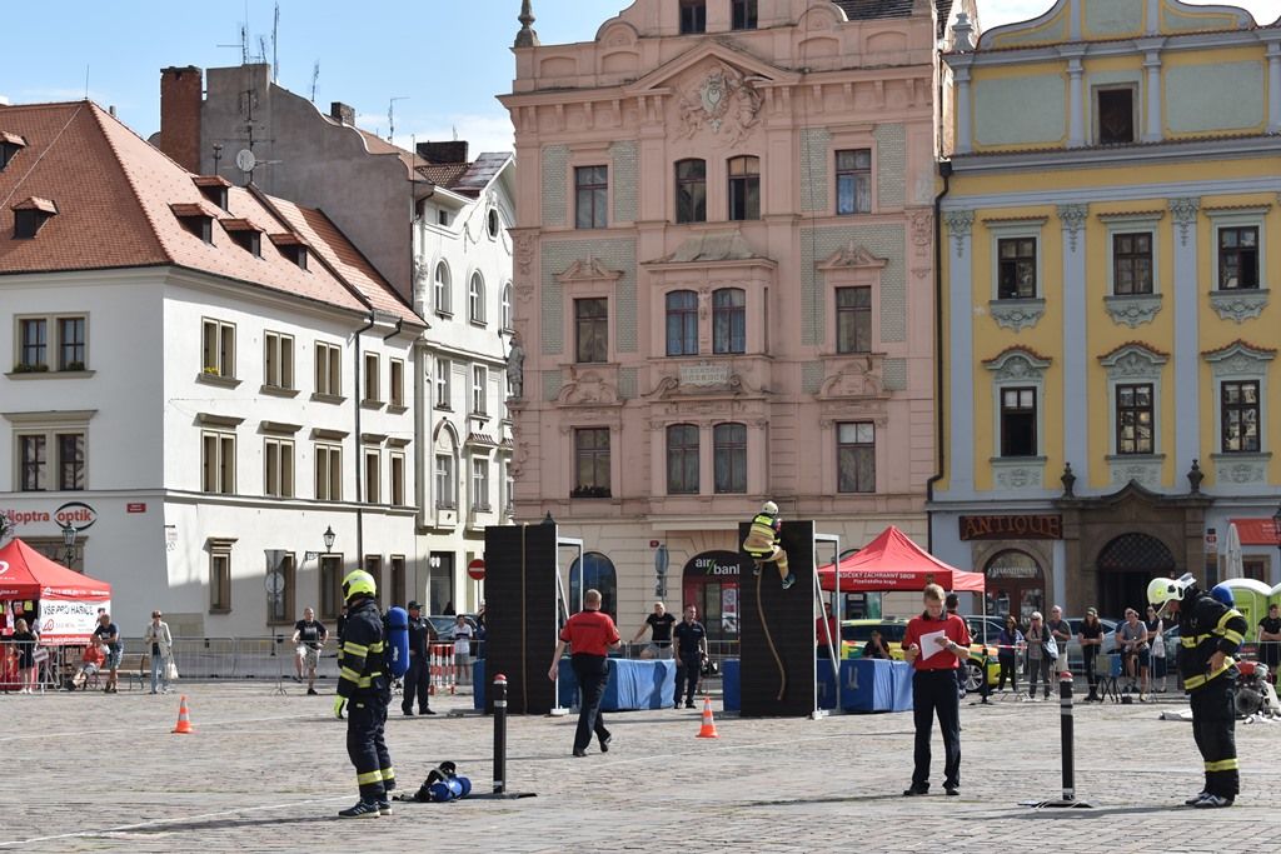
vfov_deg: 16.6
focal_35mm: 82
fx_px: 2936
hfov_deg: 24.6
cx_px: 640
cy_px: 427
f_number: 8
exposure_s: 1/250
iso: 100
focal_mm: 55
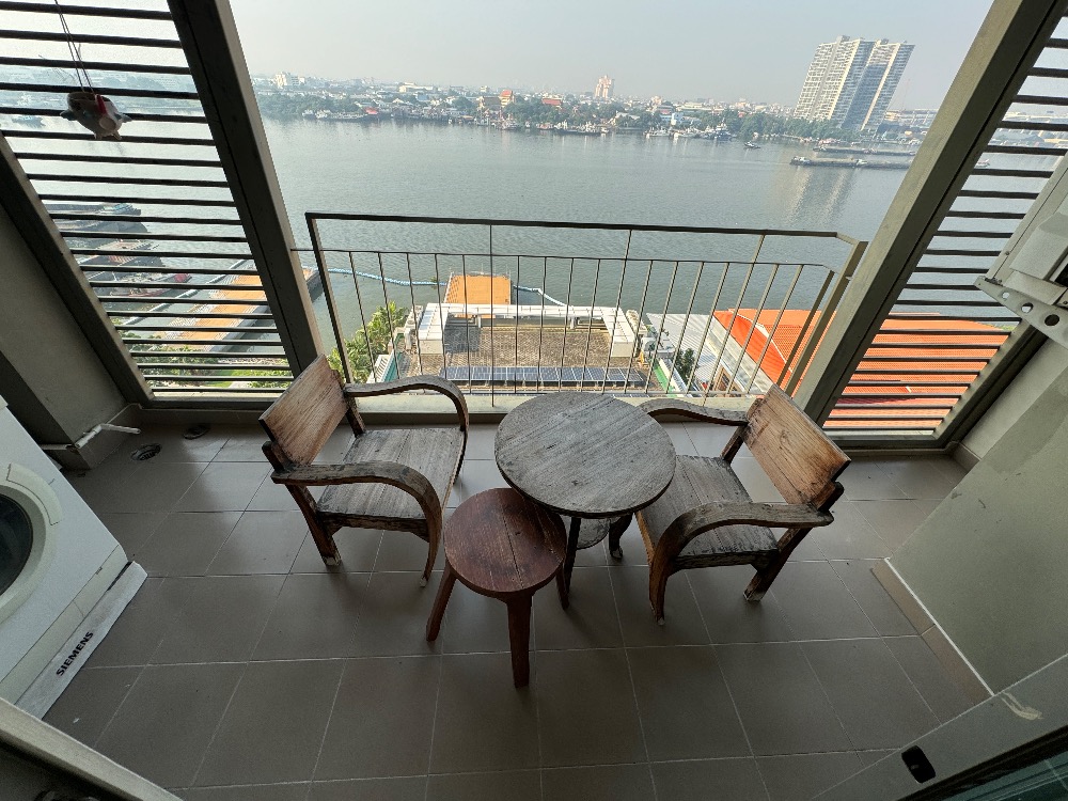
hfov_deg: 102.1
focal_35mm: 14
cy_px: 400
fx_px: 432
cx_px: 534
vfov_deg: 85.7
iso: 40
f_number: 2.2
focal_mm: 2.22
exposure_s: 1/479
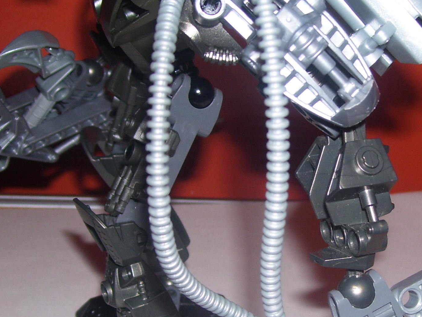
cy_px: 229
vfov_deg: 21.2
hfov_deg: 27.9
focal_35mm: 69
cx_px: 299
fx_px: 841
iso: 80
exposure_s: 1/60
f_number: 2.7
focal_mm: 6
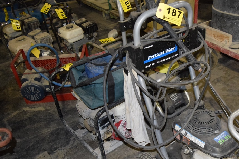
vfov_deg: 33.1
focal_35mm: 40
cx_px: 174
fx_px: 265
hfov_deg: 47.0
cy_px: 107
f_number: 3.5
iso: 2800
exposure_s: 1/60
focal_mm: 18
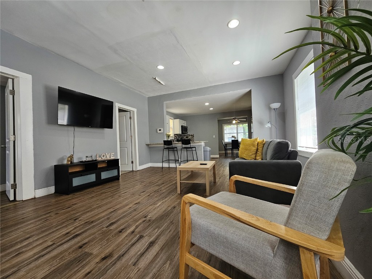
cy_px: 140
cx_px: 186
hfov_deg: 106.2
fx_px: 140
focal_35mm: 13
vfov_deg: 89.9
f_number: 2.2
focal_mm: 2.2
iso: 100
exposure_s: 1/60
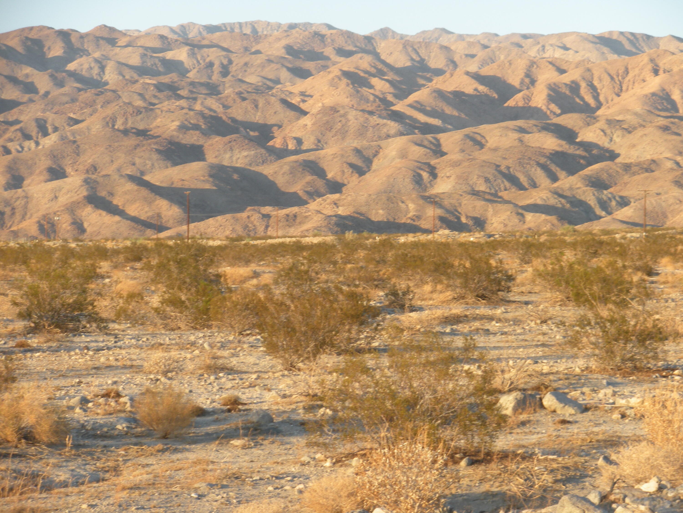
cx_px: 342
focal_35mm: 117
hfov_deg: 16.8
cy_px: 256
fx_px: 2308
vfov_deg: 12.7
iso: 94
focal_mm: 21.2
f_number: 5.3
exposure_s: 1/116
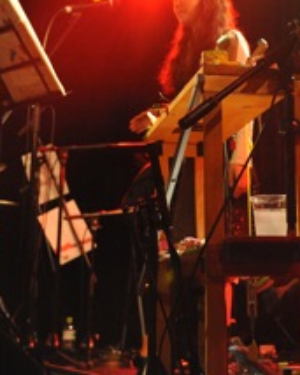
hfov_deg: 20.0
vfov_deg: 25.2
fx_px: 833
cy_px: 115
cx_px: 270
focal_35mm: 75
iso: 6400
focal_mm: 38
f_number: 4.5
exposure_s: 1/250
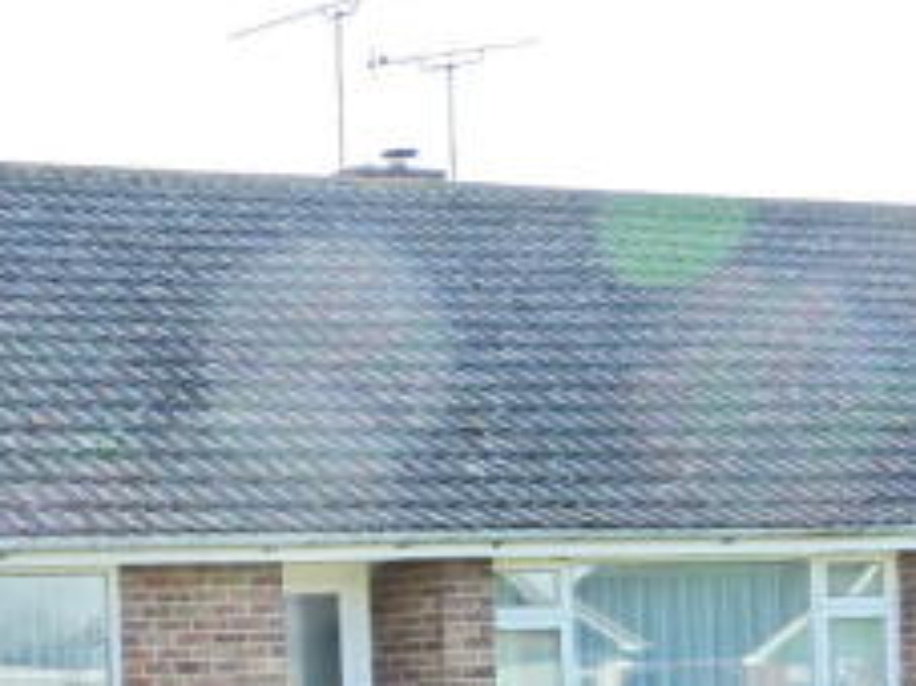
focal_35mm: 90
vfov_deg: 15.8
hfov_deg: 20.8
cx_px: -83
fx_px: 2380
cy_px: 813
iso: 125
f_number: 4
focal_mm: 5.7
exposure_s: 1/250
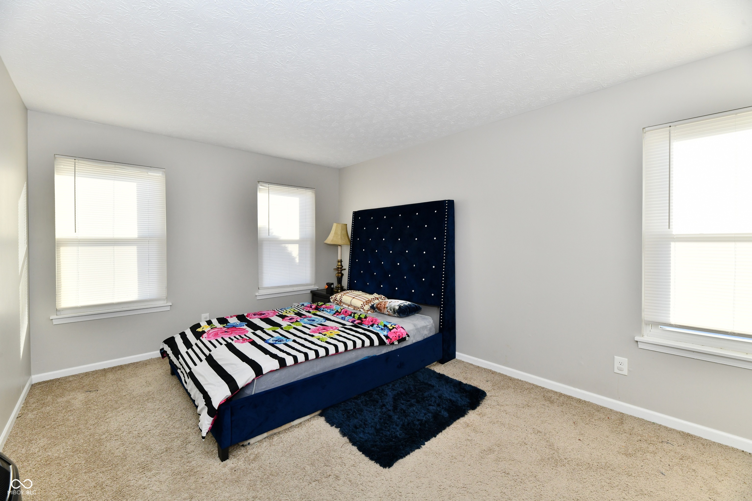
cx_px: 376
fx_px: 292
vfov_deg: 81.2
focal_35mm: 14
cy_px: 250
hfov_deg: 104.3
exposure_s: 1/250
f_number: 9
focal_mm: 14
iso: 640
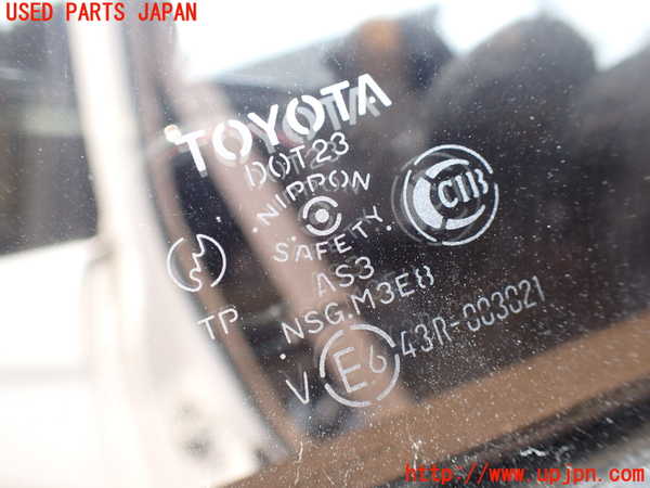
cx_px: 325
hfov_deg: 60.0
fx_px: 563
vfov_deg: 46.8
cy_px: 244
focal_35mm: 30
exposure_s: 1/250
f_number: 2.3
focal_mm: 5.4
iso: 100
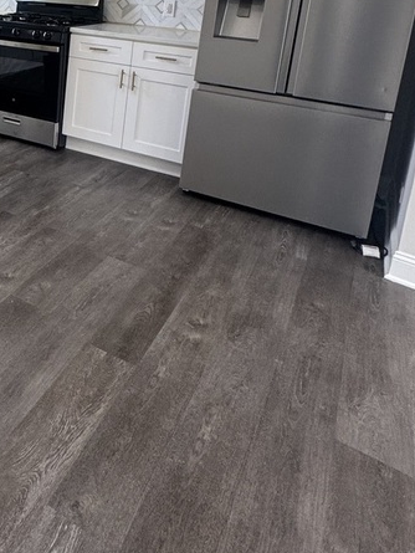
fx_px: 543
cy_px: 77
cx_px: -37
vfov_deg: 49.3
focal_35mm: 34
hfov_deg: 35.9
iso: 160
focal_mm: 2.22
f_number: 2.2
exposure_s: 1/120
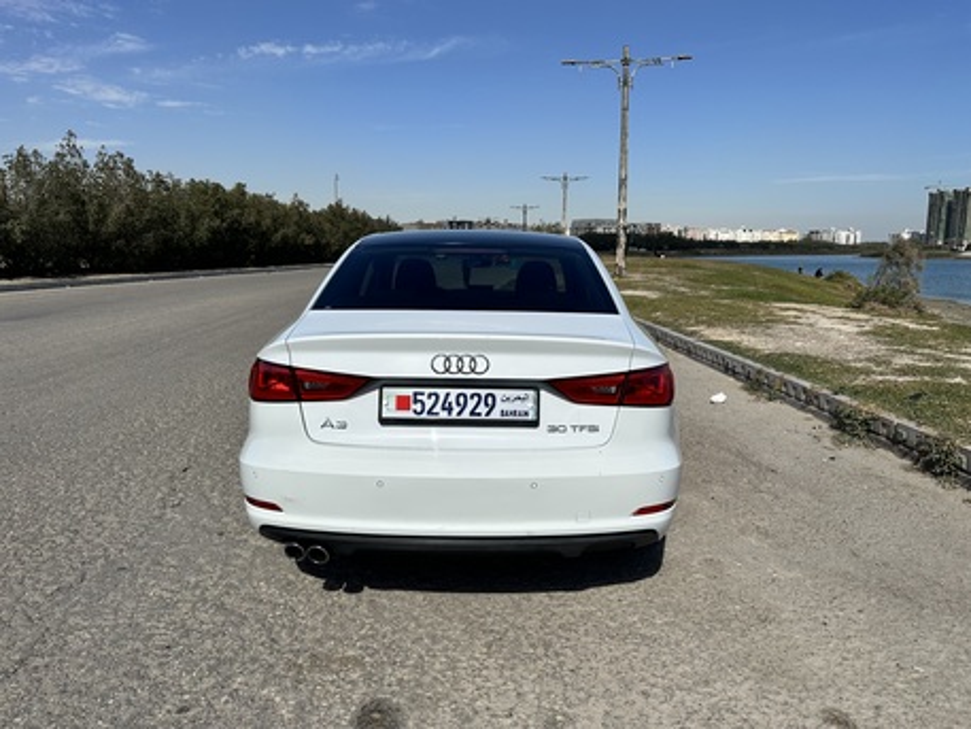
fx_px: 673
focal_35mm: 24
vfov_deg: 56.8
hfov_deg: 71.6
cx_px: 486
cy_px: 364
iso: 80
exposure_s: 1/8929
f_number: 1.78
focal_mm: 6.86
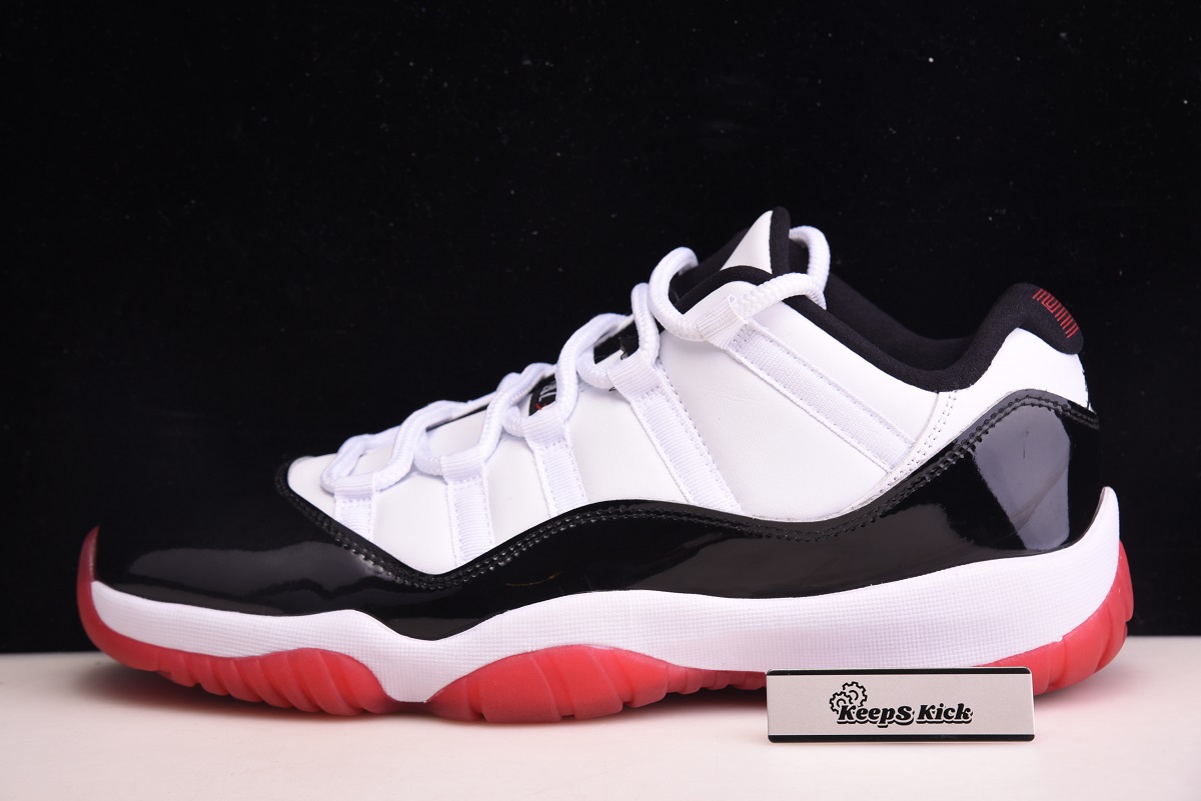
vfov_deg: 13.1
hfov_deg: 19.4
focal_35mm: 105
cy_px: 400
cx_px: 600
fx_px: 3504
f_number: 11
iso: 100
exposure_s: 1/125
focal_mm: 105
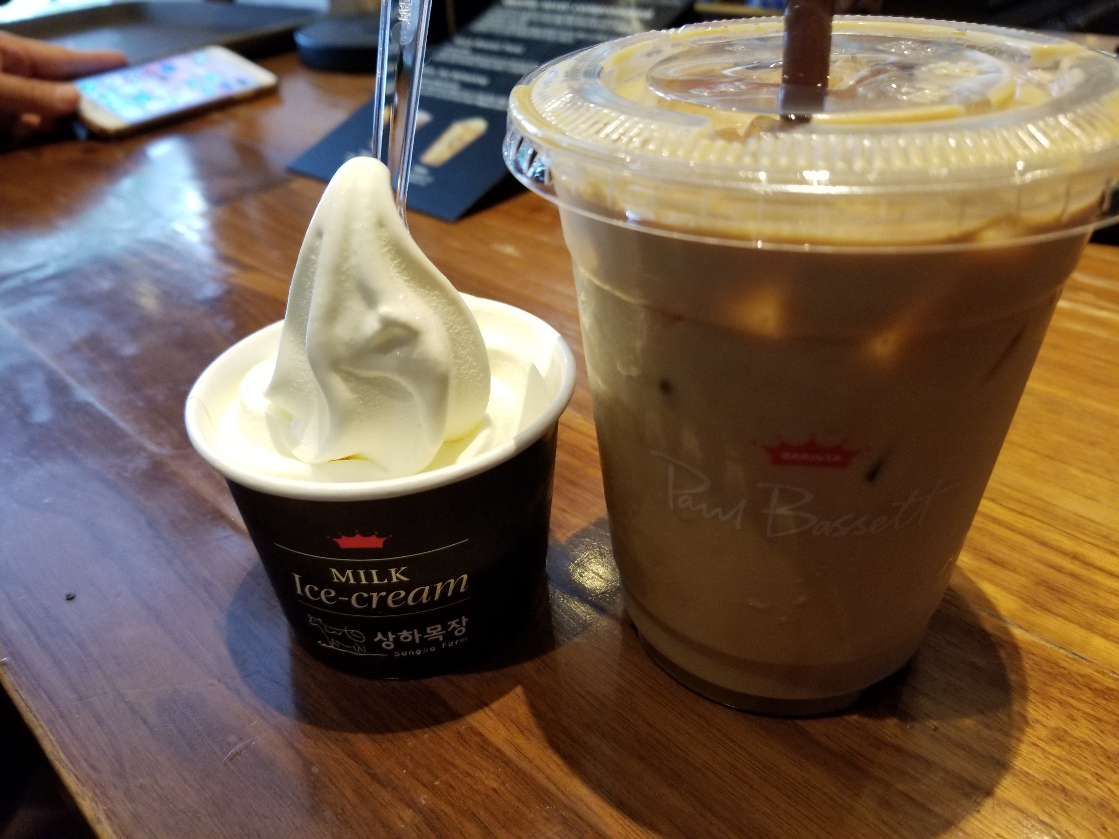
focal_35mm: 26
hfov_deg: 67.3
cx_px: 560
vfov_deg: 53.1
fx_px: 840
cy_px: 420
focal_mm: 4.25
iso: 200
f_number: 1.7
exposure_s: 1/30
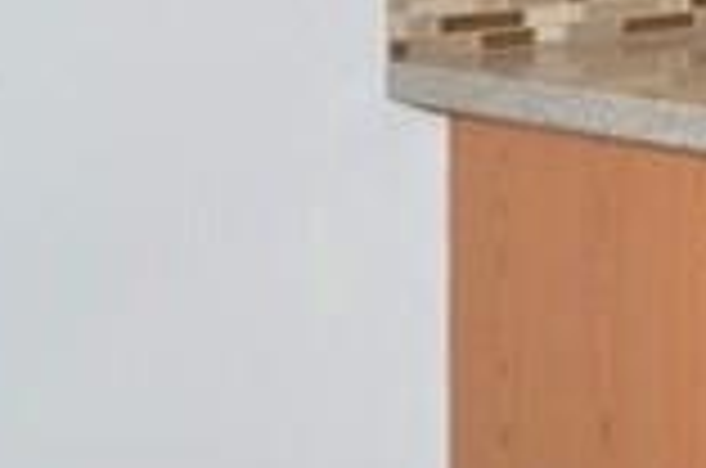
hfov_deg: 15.2
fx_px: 1918
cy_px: -315
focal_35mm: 98
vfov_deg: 12.9
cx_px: 1551
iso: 400
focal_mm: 10
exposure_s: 1/80
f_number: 4.5
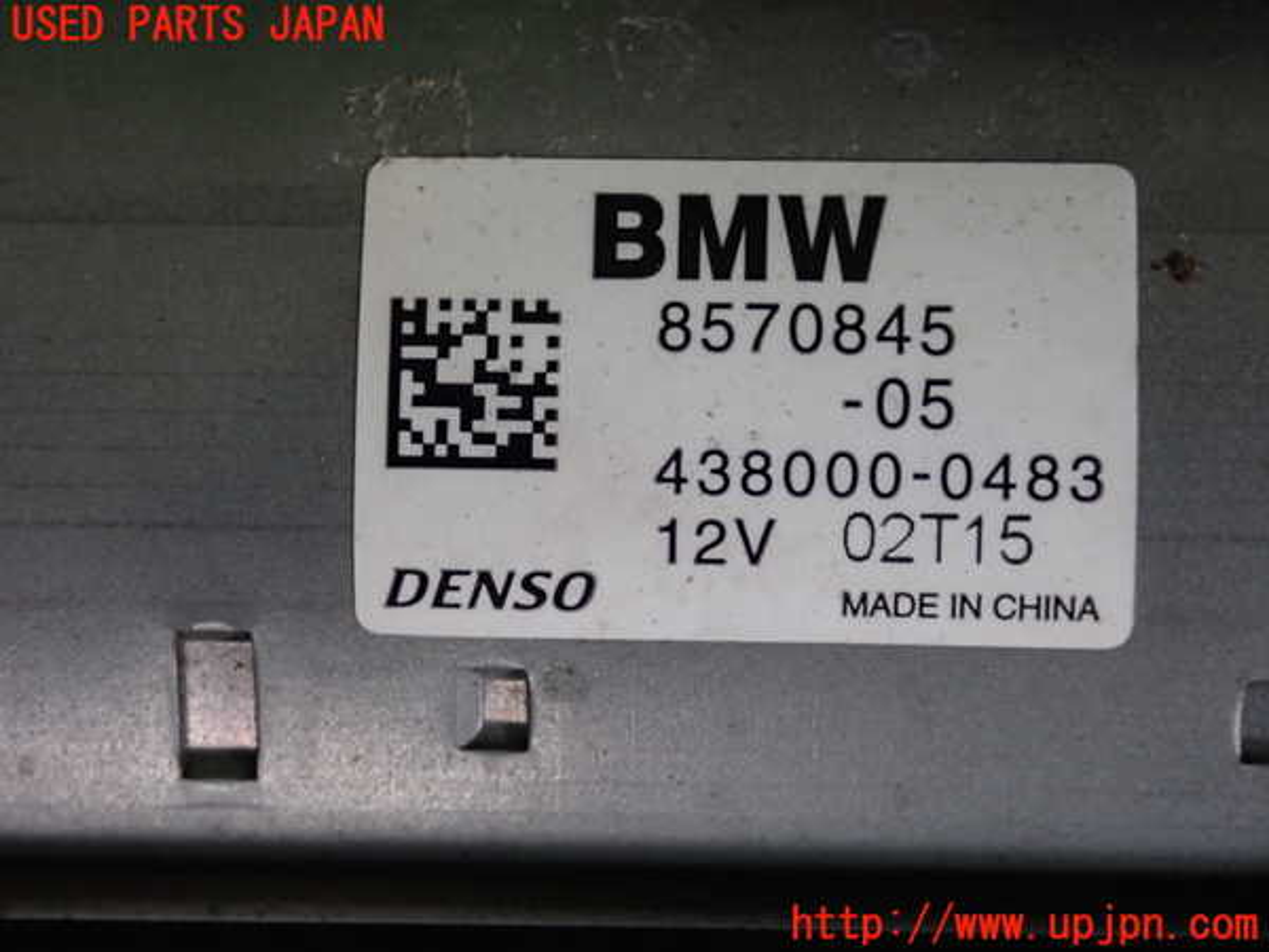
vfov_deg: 20.7
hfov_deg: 27.4
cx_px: 634
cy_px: 476
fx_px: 2603
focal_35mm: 71
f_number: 3.9
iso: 400
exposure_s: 1/60
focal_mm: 12.73
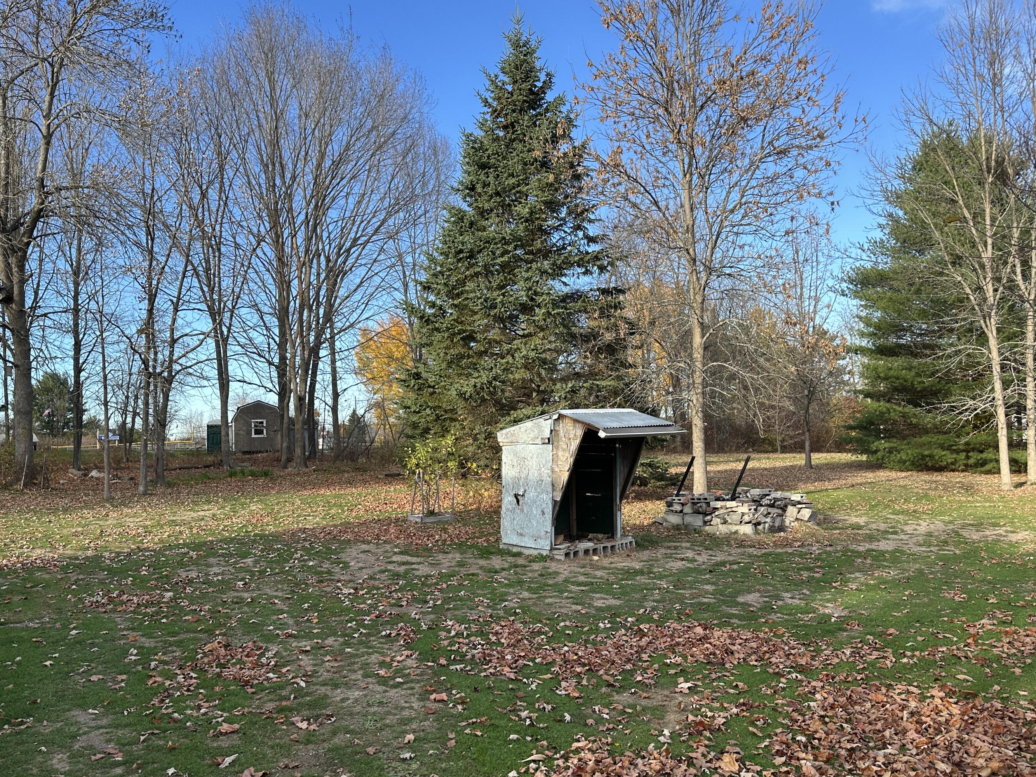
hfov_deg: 65.3
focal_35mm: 27
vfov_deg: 51.3
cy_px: 415
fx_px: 808
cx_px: 497
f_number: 1.78
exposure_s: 1/1256
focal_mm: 6.86
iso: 80
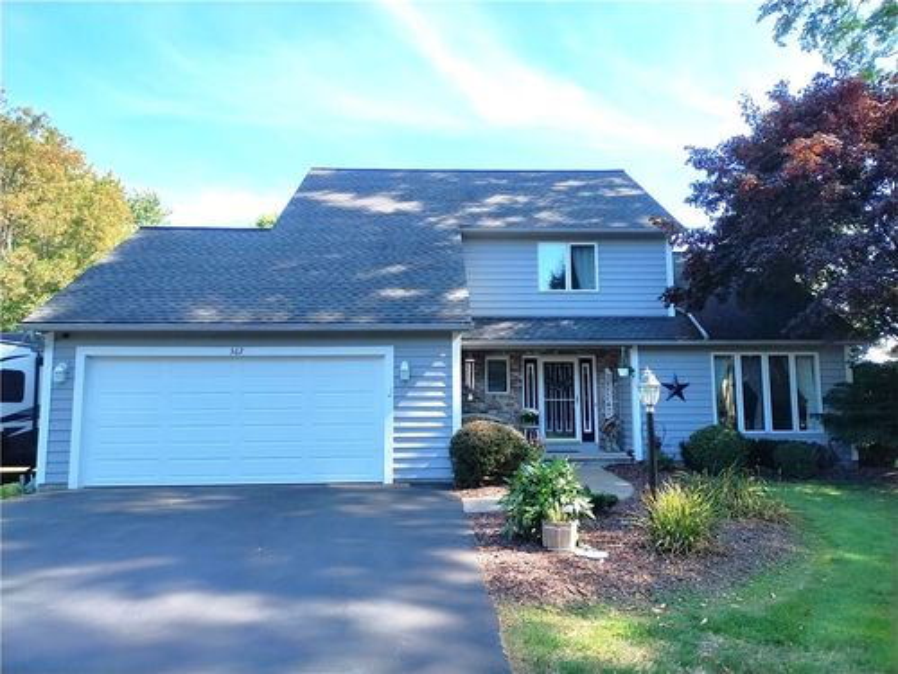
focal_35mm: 25
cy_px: 337
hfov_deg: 69.4
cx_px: 449
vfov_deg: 54.9
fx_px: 649
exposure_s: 1/2026
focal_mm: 4.71
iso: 100
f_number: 1.7
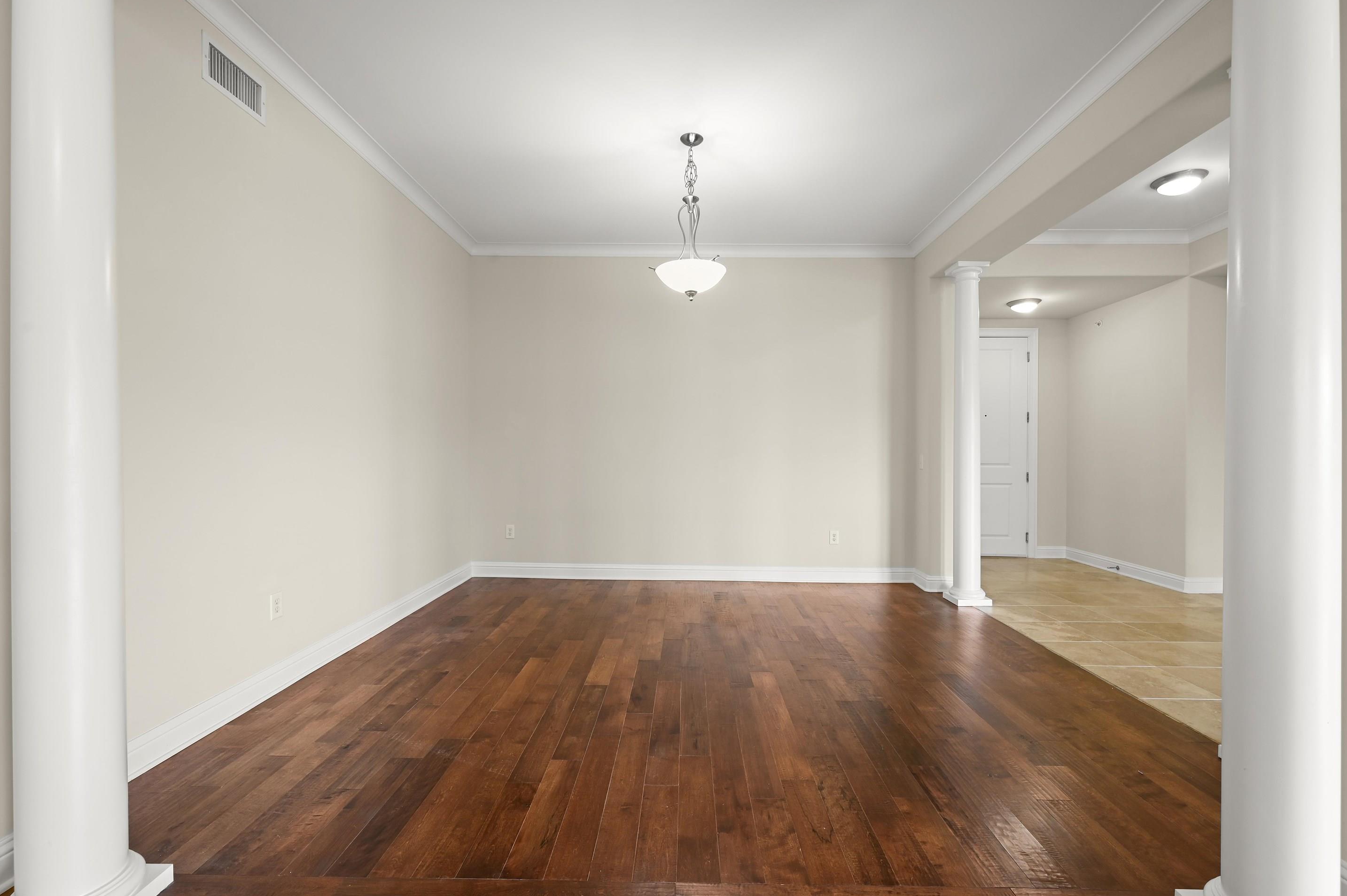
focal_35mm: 15
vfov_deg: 77.2
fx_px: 561
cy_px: 452
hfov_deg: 100.4
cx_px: 688
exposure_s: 1/3
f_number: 10
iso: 200
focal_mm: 14
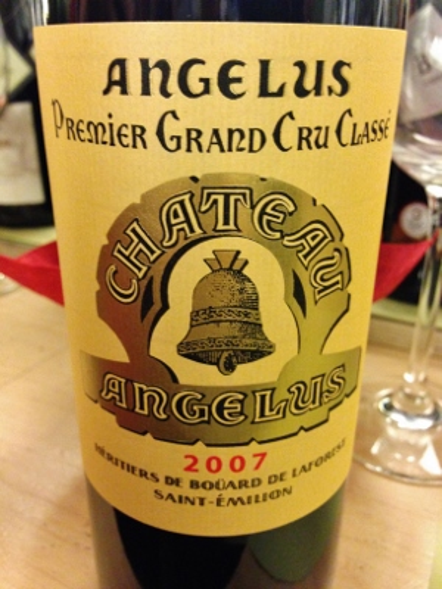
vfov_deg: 55.4
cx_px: 221
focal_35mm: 33
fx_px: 562
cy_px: 294
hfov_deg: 42.9
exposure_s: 1/15
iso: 500
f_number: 2.4
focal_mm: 4.12
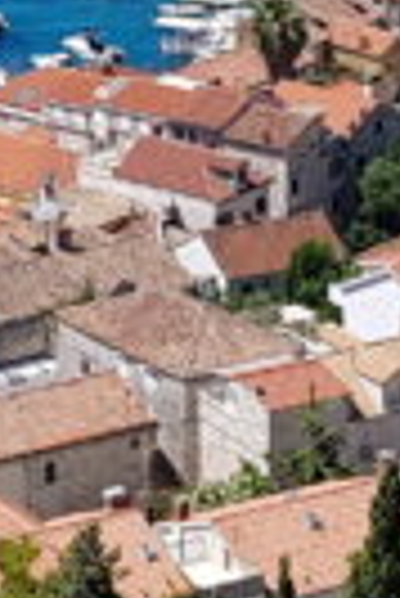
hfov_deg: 6.7
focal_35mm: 203
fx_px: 3374
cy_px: -346
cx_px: -256
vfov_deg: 9.8
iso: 40
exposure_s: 1/2400
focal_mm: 4.3
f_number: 1.7
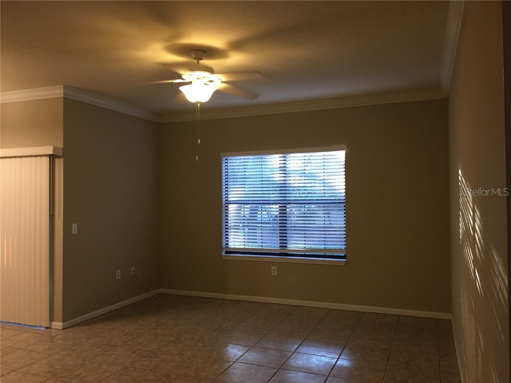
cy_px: 192
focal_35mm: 29
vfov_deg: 48.2
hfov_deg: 61.7
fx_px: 428
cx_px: 256
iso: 40
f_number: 2.2
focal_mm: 4.15
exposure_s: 1/15
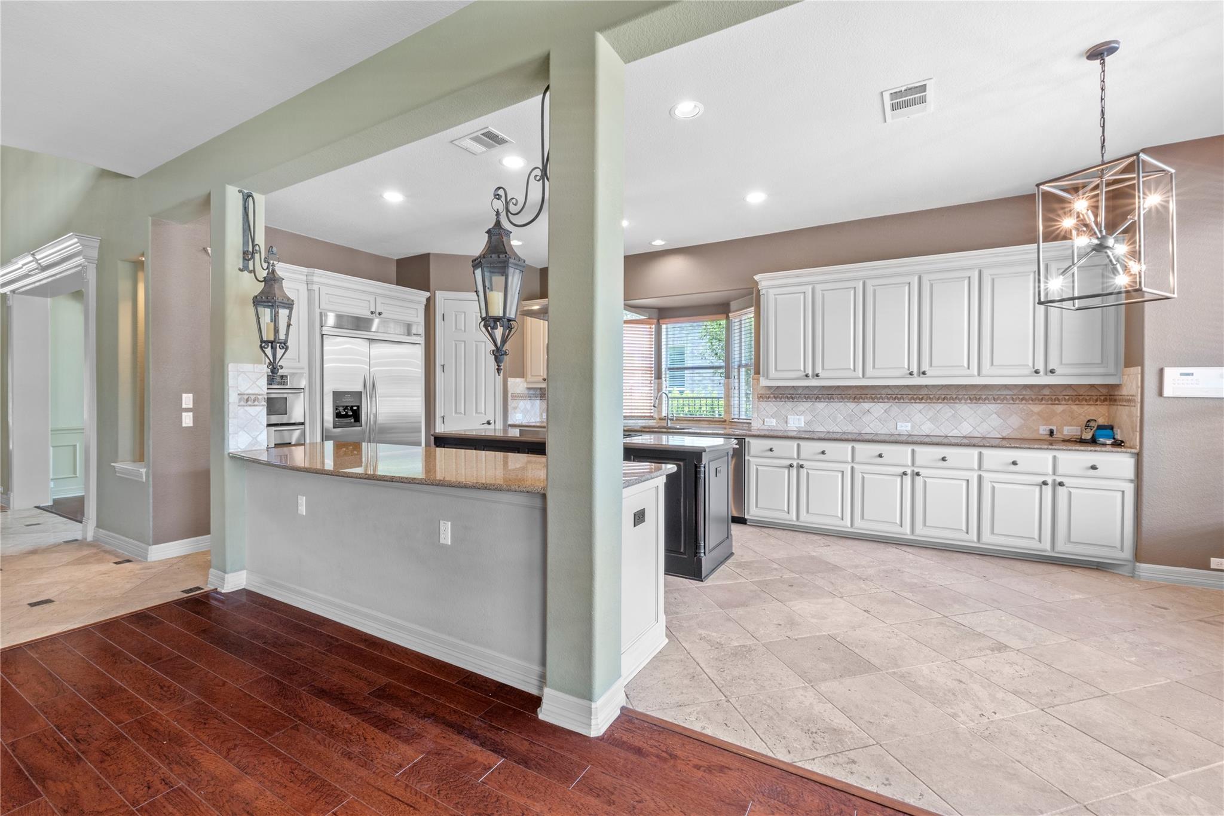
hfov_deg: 100.4
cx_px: 612
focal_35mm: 15
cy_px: 408
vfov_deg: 77.3
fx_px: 510
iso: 250
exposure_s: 2.5
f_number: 11
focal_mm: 10
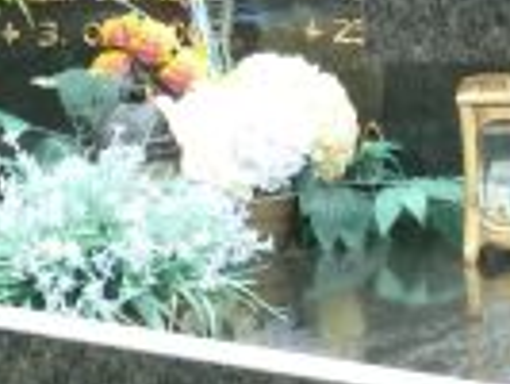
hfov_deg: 6.1
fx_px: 4763
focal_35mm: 323
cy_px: 672
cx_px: 759
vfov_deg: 4.6
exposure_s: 1/30
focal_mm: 11
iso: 200
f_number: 4.1
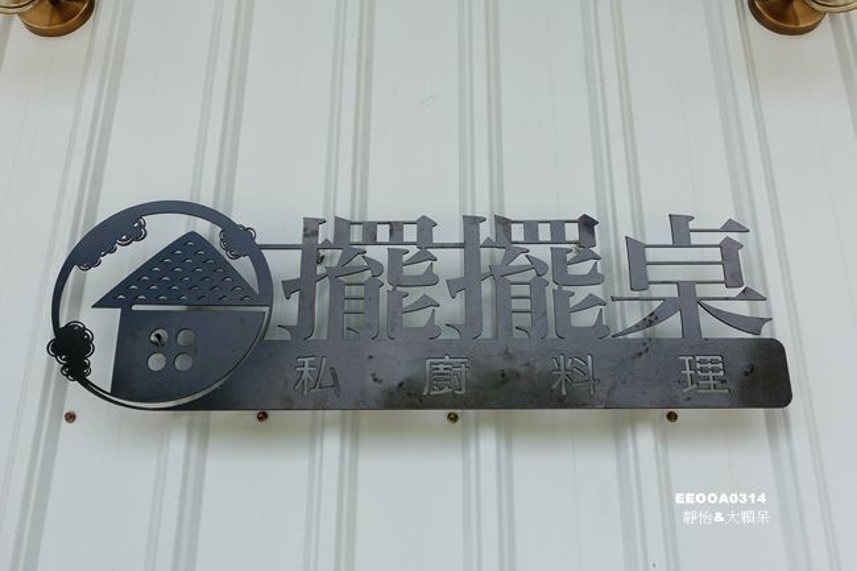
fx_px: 809
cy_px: 286
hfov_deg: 55.8
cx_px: 428
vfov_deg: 38.9
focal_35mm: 34
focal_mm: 12.64
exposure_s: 1/400
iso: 125
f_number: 5.6
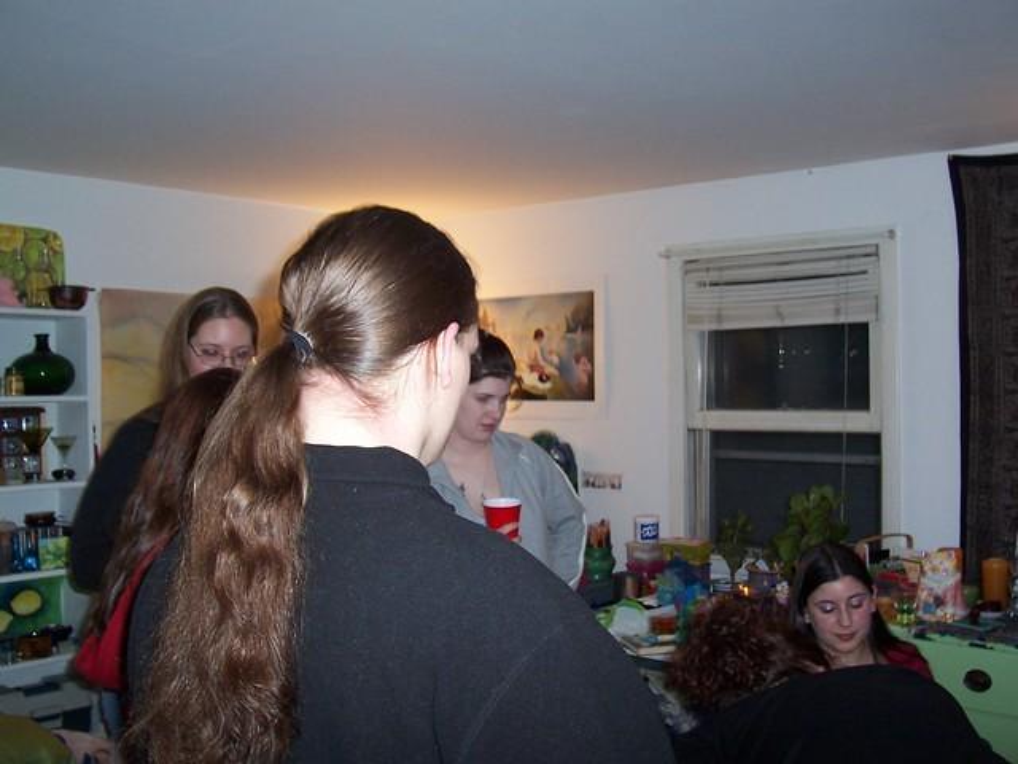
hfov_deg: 50.1
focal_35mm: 37
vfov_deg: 38.7
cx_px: 509
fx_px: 1088
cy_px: 382
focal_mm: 5.6
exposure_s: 1/60
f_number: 2.8
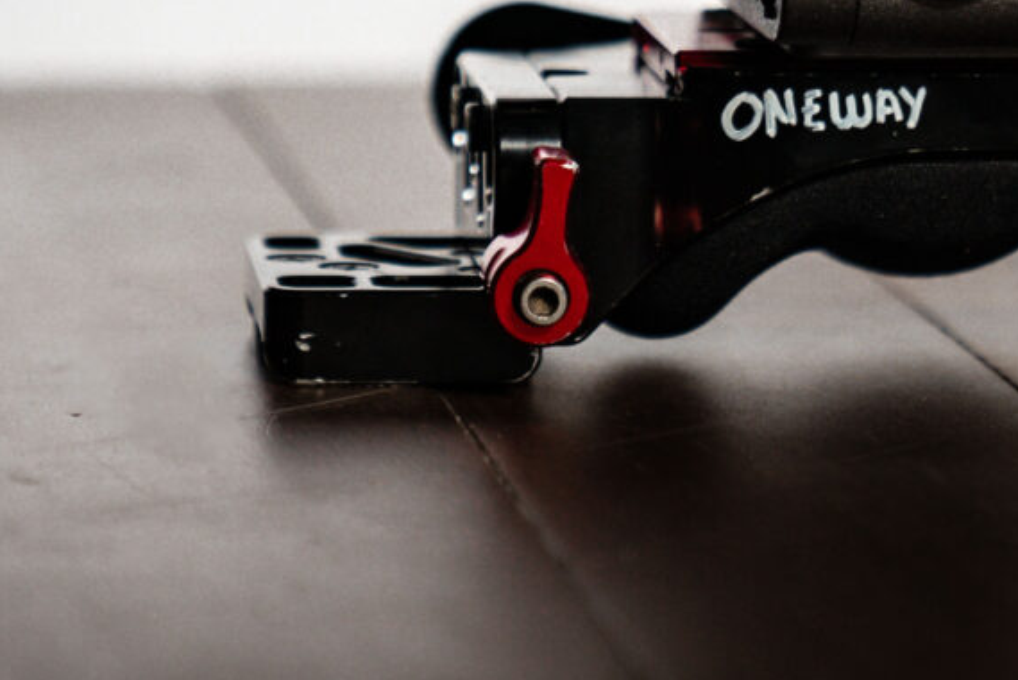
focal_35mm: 252
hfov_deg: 8.2
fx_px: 7129
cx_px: 240
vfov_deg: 5.4
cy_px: -438
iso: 800
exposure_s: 1/320
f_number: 2.8
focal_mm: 70
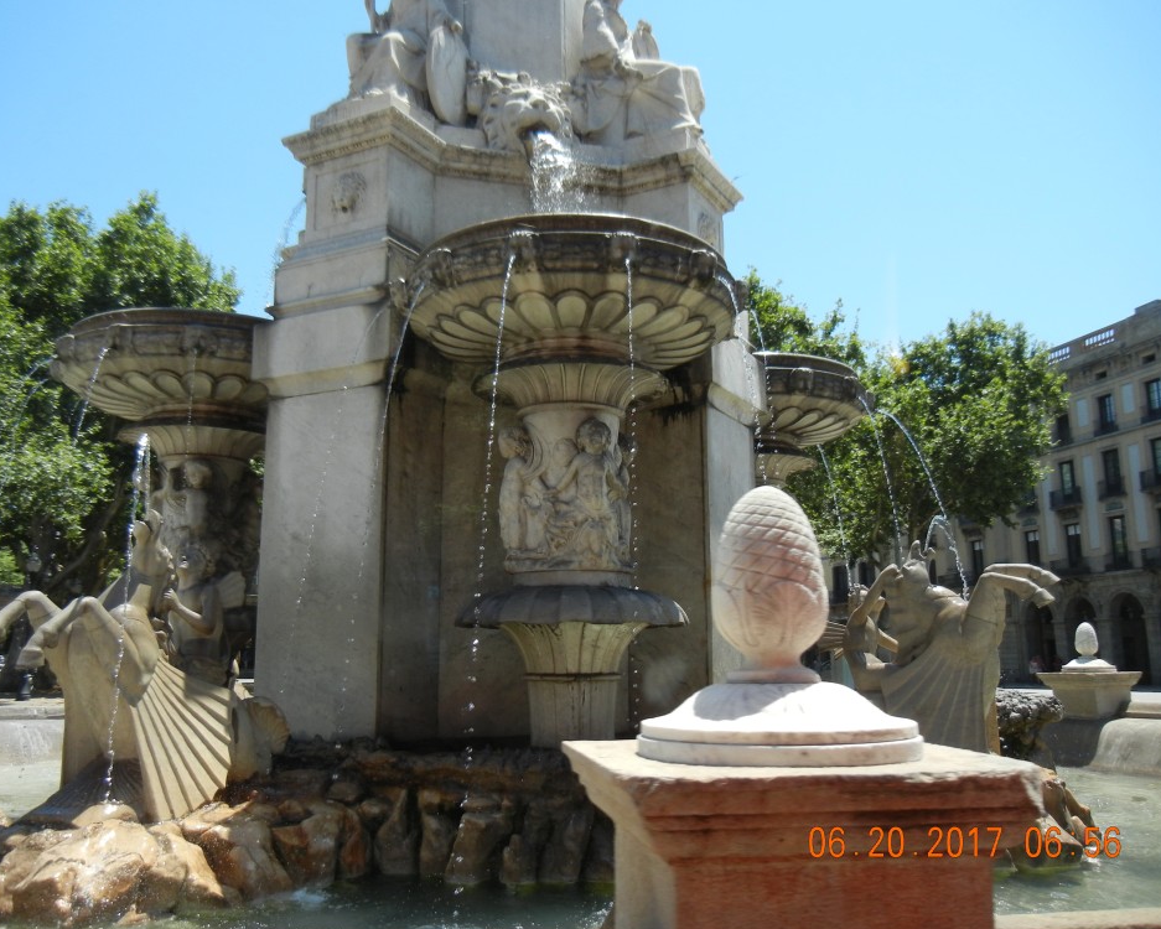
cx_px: 564
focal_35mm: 32
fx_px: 1100
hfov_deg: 55.6
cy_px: 466
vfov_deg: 45.8
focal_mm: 5.4
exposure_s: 1/814
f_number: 3.5
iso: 160
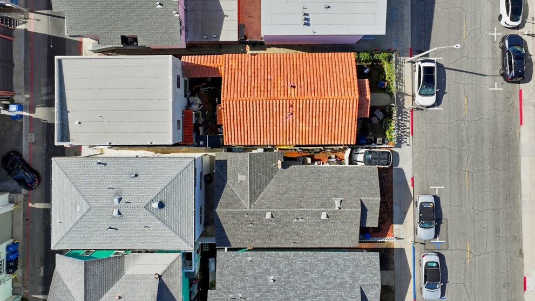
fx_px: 383
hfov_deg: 69.8
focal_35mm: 27
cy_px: 115
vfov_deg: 42.6
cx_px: 272
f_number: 2.8
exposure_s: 1/500
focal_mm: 12.3
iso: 100
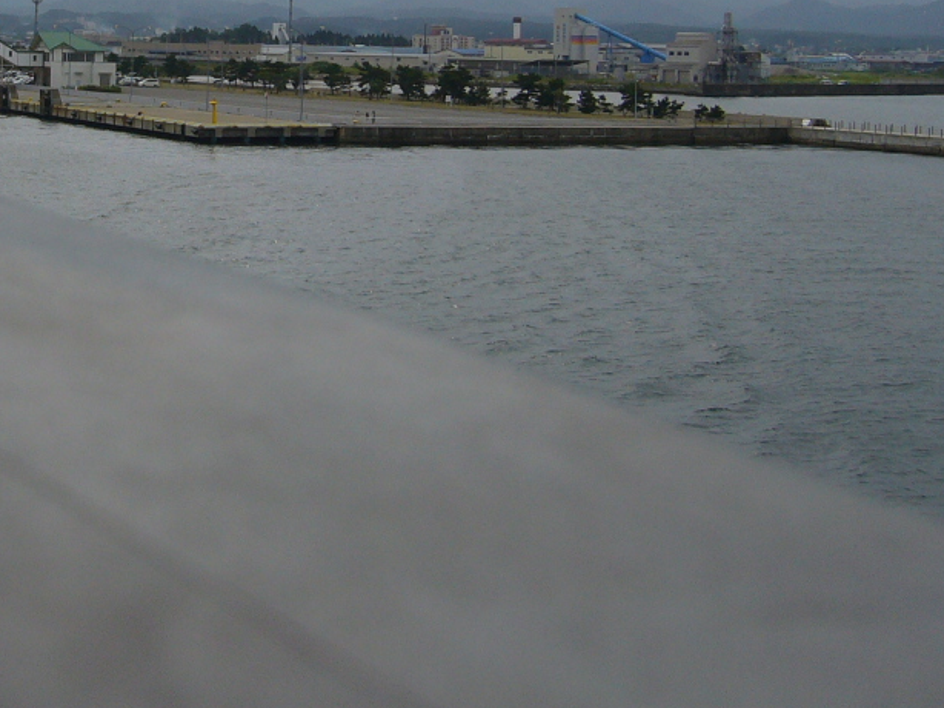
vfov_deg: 19.6
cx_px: 183
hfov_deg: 26.2
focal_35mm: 73
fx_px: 1990
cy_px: 3
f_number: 5.6
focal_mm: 5.8
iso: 80
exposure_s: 1/640
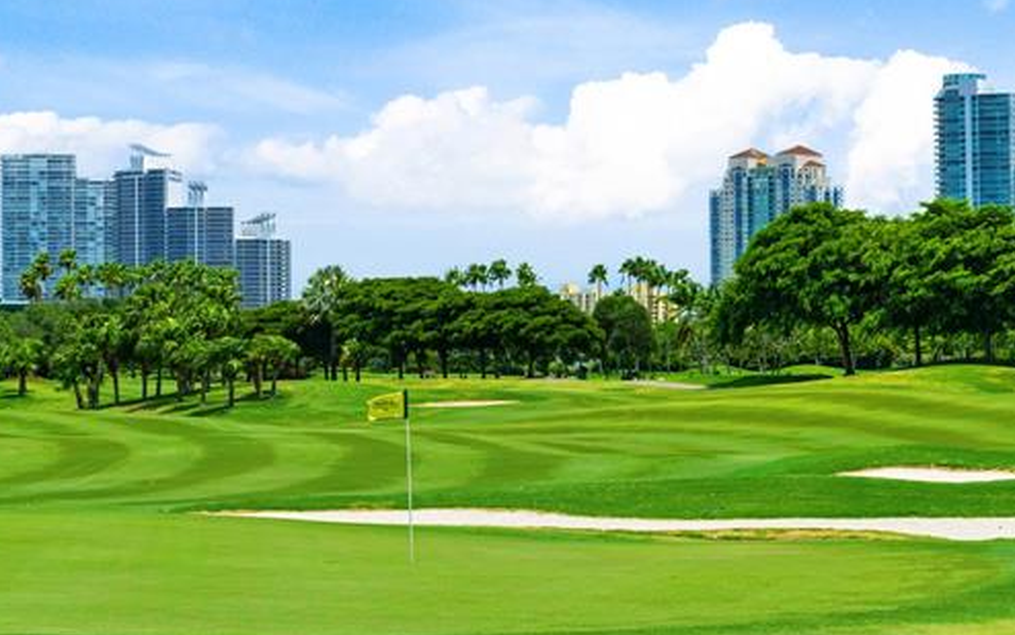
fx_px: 2628
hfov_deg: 21.5
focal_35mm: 95
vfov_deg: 13.7
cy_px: 110
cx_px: 832
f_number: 7.1
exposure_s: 1/2000
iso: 400
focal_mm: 45
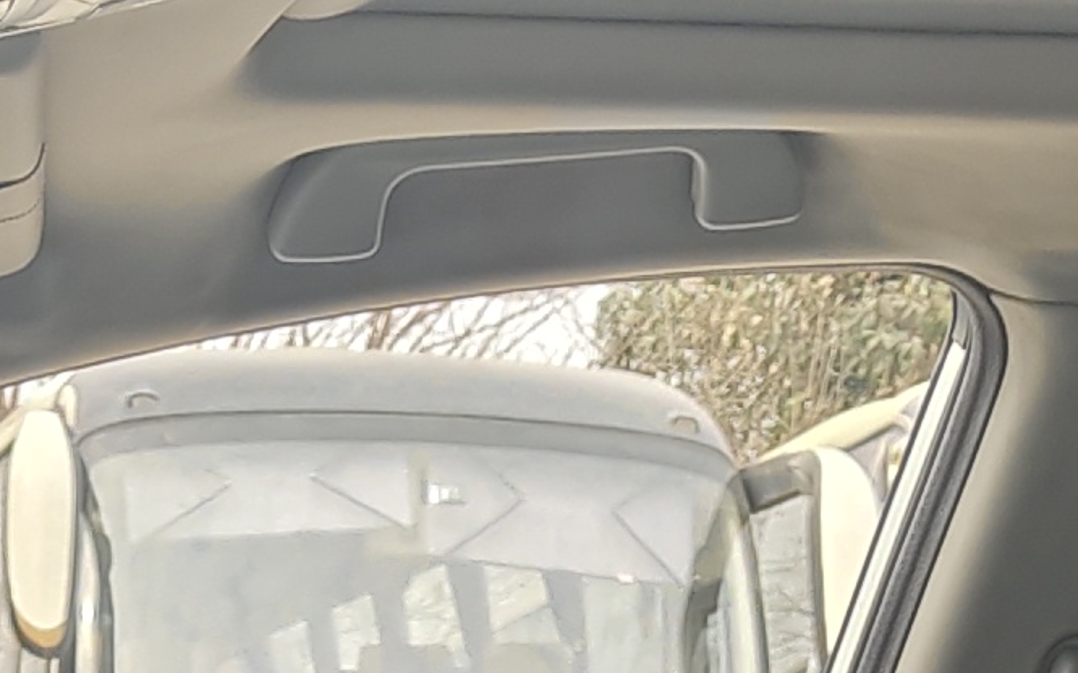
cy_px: 2378
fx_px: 4406
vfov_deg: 7.2
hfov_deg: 13.8
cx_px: 115
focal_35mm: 150
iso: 71
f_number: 1.88
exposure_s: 1/117
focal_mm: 5.56
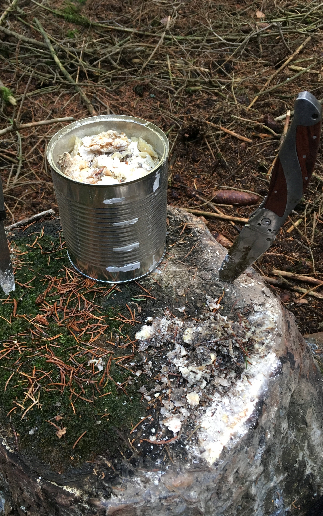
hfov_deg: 40.5
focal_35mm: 31
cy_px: 258
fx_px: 437
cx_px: 135
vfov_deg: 61.2
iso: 125
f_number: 2.2
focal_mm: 4.15
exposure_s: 1/33
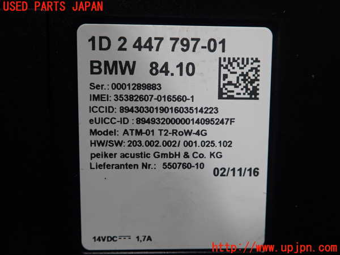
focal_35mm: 30
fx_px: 295
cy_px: 128
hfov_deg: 60.0
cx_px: 170
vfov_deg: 46.8
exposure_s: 1/125
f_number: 2.3
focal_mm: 5.5
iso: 200
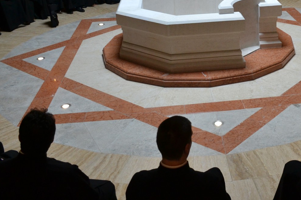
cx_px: 252
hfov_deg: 36.5
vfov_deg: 25.0
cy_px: 8
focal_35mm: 52
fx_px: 435
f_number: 3.5
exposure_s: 1/100
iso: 800
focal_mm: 18
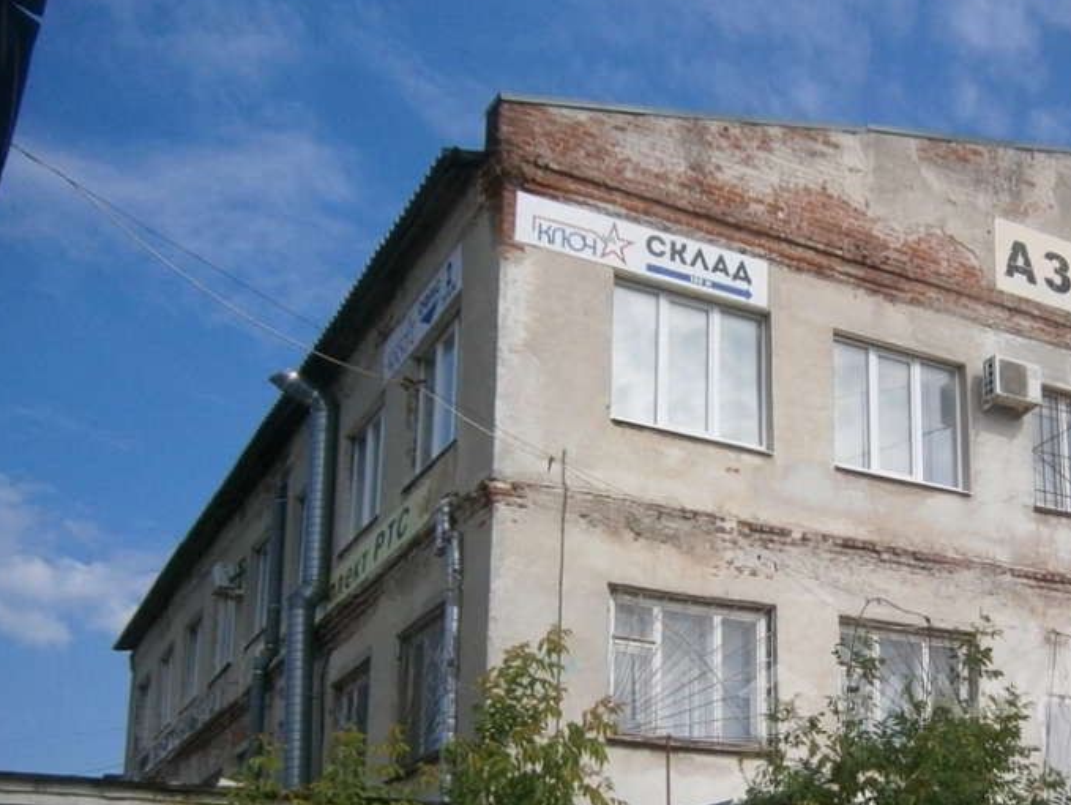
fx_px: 1486
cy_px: 692
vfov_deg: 29.3
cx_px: 923
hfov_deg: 37.5
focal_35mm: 48
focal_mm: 4.7
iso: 80
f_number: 2.8
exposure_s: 1/1600
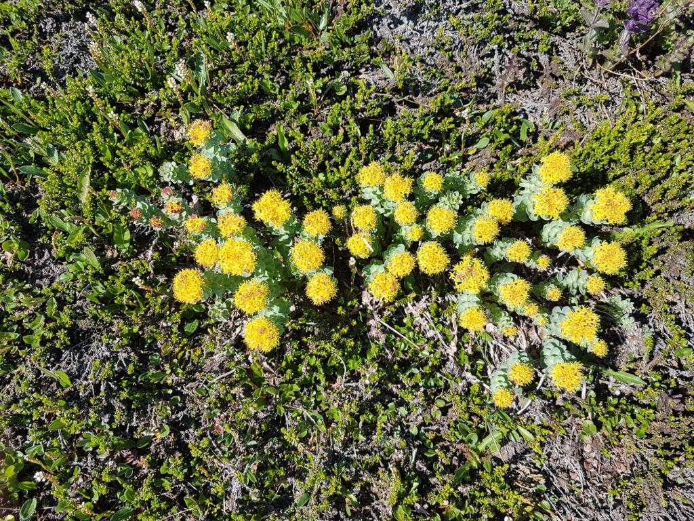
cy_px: 260
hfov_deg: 67.3
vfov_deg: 53.1
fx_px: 521
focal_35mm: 26
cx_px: 347
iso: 40
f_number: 1.7
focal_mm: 4.2
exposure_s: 1/1272
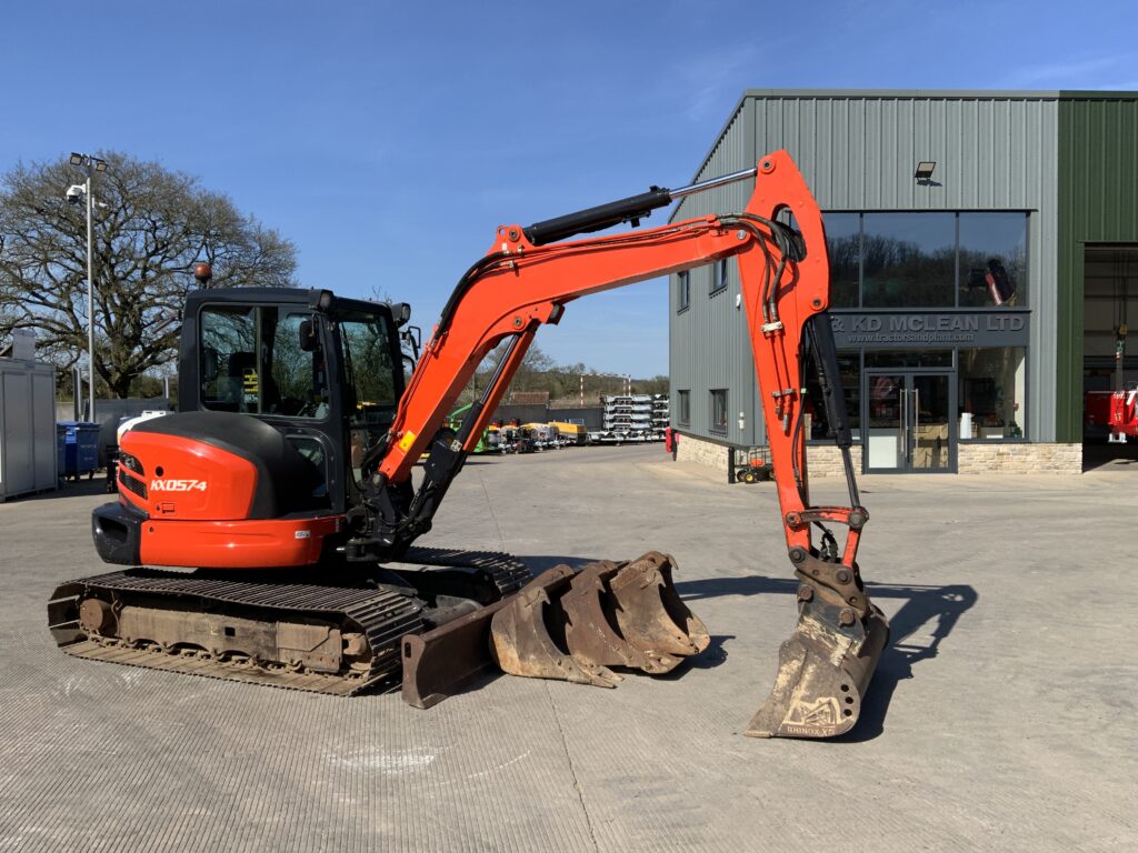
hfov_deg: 61.7
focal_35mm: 29
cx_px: 569
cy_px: 426
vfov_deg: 48.2
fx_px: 953
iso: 16
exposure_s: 1/1984
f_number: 1.8
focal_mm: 3
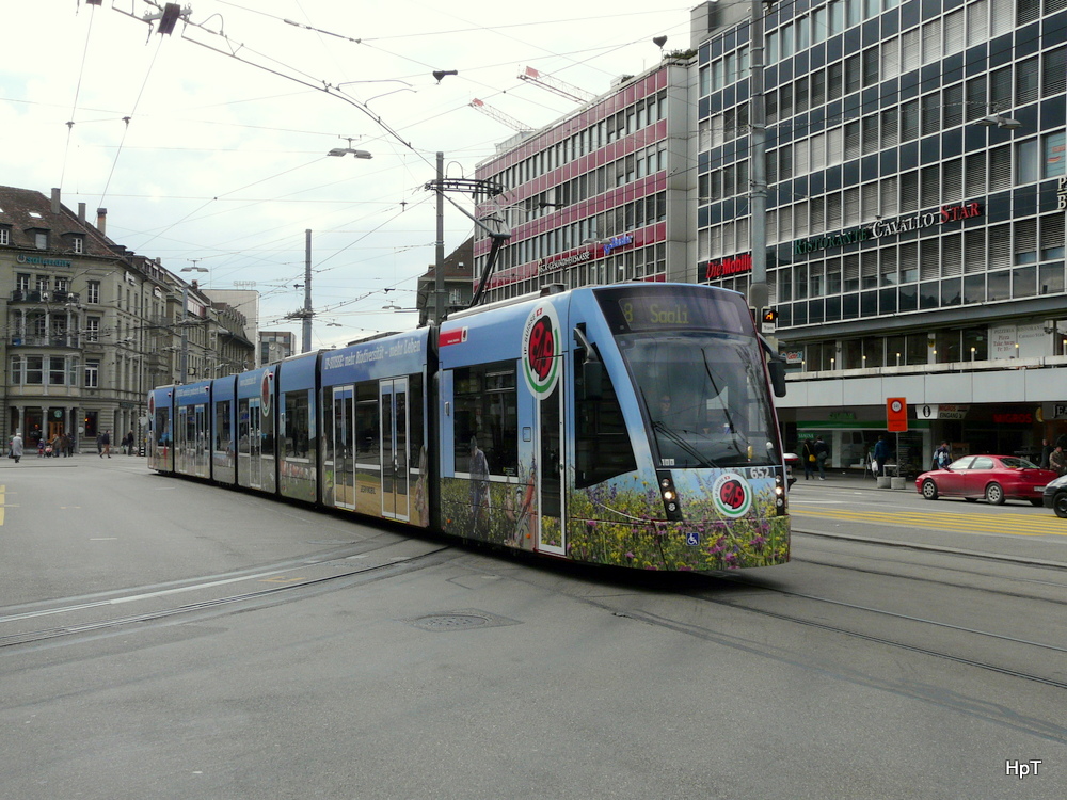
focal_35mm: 40
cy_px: 400
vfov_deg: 36.0
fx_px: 1233
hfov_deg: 46.8
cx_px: 534
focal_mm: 6.5
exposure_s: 1/250
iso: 100
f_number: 5
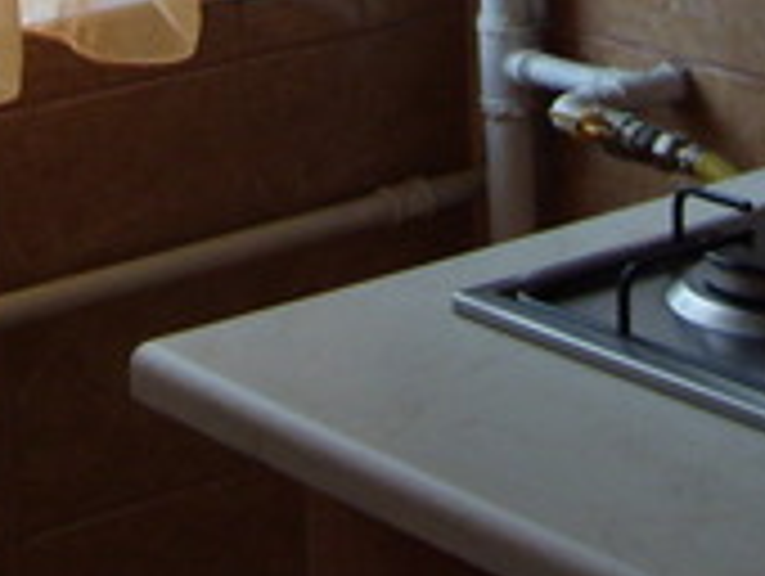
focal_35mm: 135
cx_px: 328
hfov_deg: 14.6
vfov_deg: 10.4
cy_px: -423
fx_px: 2988
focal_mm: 5.8
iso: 100
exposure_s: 1/45
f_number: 2.8
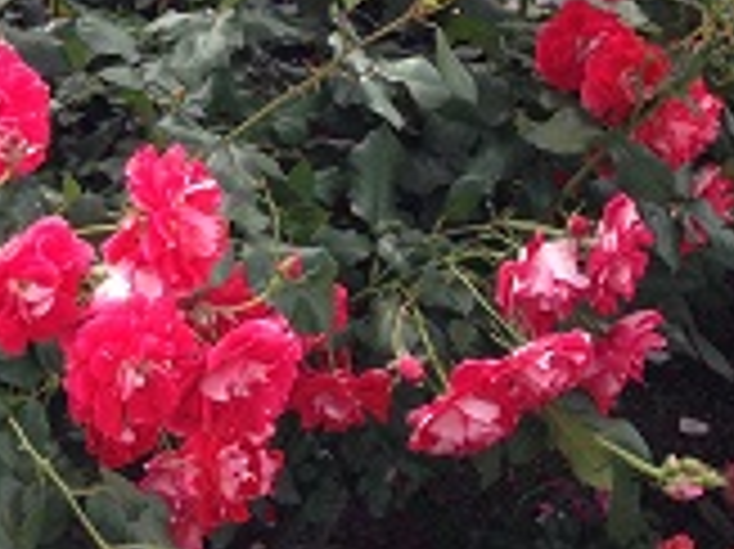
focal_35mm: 97
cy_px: -180
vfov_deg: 14.5
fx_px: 2055
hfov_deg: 19.4
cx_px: -68
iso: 50
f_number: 2.4
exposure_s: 1/189
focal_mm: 4.12
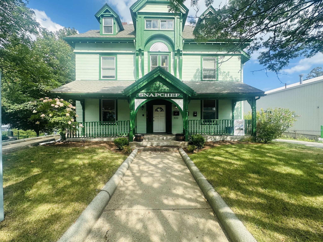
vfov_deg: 85.7
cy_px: 121
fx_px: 131
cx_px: 162
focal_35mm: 14
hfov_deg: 102.1
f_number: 2.2
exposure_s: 1/545
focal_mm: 2.22
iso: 40
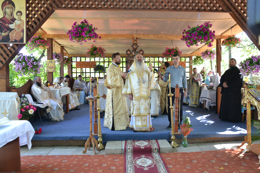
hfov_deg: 61.9
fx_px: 217
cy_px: 86
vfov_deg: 43.6
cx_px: 130
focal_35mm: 30
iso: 400
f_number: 4
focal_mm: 20
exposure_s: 1/60
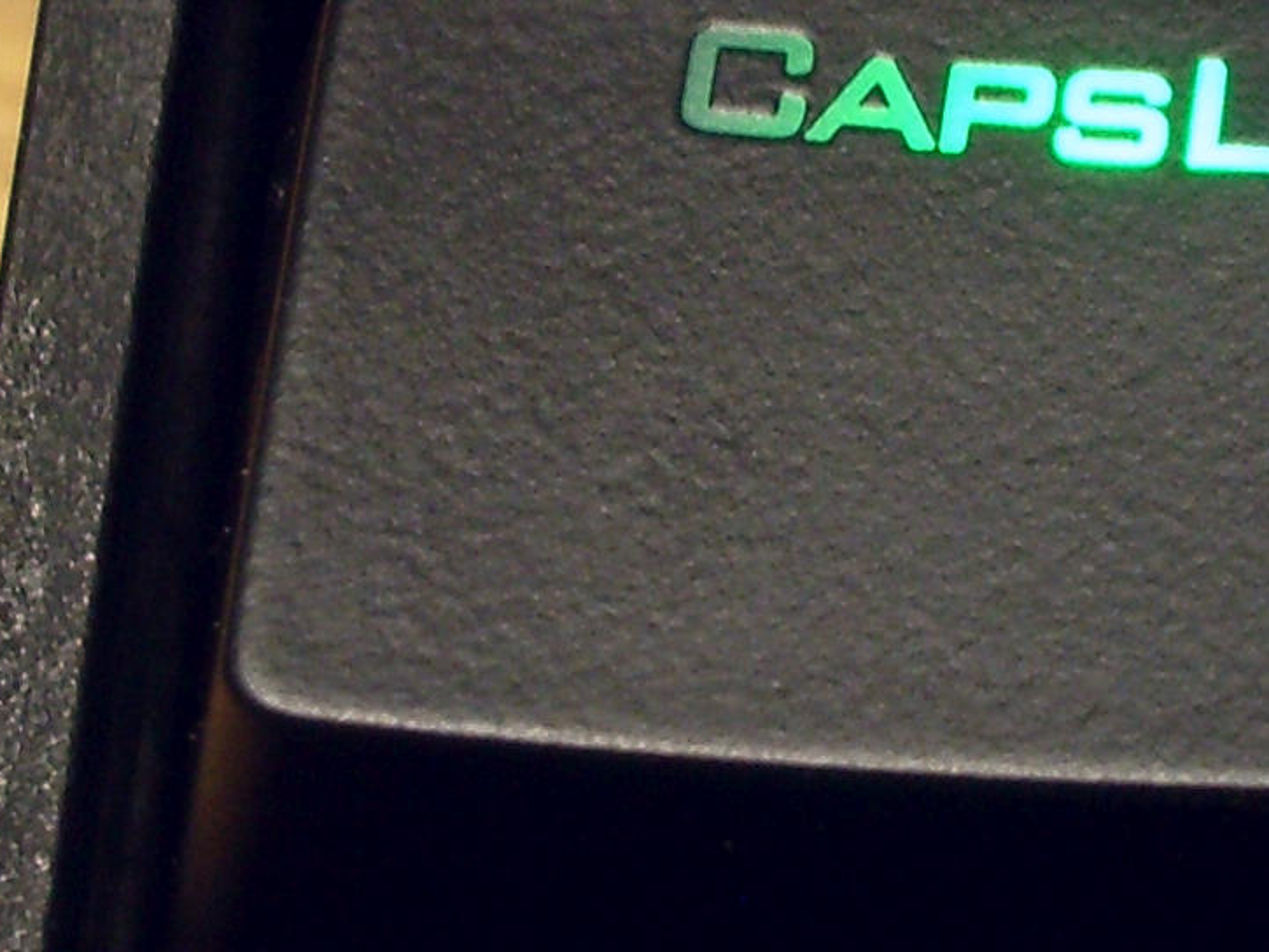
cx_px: 1332
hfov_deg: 9.0
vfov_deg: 6.8
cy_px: 266
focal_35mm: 219
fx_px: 8030
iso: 200
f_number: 3.5
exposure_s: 1/10
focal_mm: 10.2
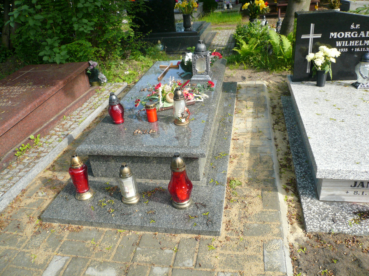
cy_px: 138
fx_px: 298
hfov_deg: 63.4
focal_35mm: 28
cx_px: 184
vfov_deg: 49.7
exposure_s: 1/400
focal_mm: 4.6
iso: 100
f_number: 2.8
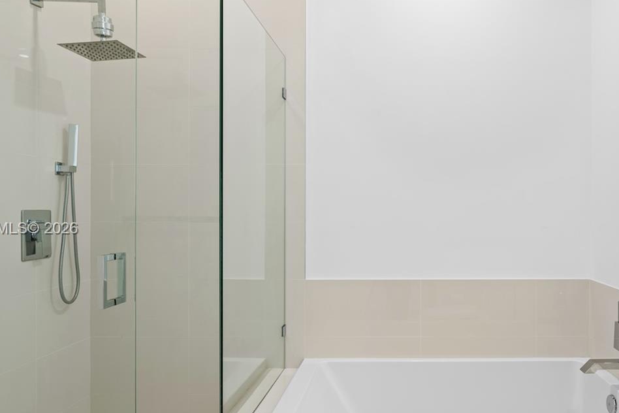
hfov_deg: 66.1
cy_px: 229
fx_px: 464
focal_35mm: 27
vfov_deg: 47.8
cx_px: 397
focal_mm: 16
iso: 250
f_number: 9
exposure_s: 1/1.25
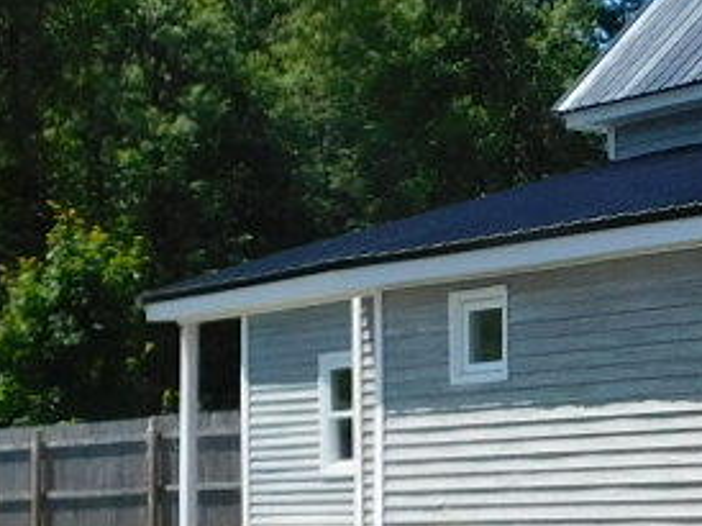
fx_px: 2958
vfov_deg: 10.1
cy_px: 221
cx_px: 692
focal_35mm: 146
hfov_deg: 13.4
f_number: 6.2
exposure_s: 1/400
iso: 125
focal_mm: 4.5
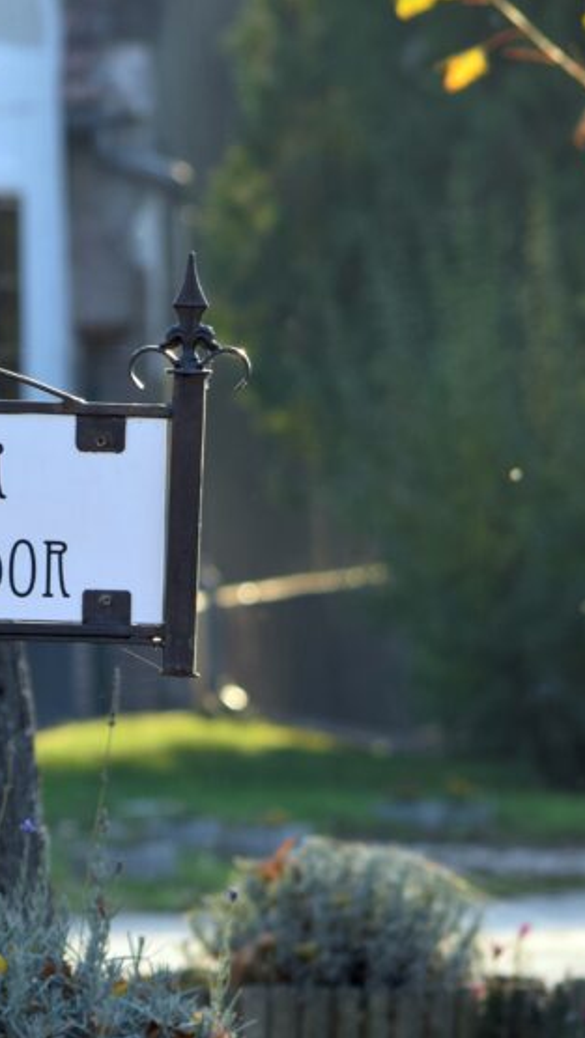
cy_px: 604
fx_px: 10775
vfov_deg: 5.5
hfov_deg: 3.1
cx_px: -172
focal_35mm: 391
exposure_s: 1/250
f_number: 6.3
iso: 200
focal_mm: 135
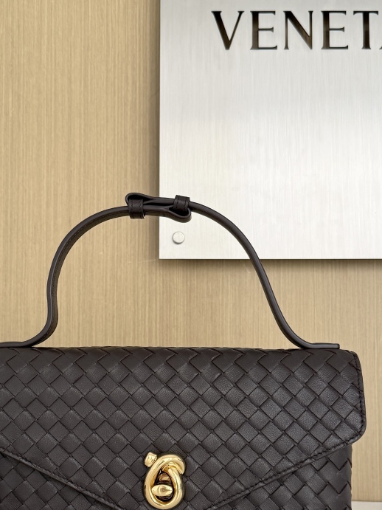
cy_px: 316
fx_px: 736
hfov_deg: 29.1
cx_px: 167
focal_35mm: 50
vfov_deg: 38.0
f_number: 1.78
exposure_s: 1/121
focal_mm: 6.76
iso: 160
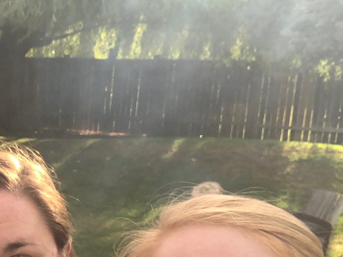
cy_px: 303
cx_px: -41
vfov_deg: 18.0
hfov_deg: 23.4
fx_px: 773
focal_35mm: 78
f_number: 2.2
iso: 20
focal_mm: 2.87
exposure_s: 1/120
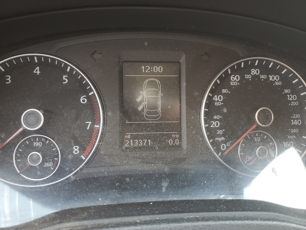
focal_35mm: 26
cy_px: 115
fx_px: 230
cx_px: 153
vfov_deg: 53.1
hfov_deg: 67.3
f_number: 1.5
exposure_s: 1/120
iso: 65
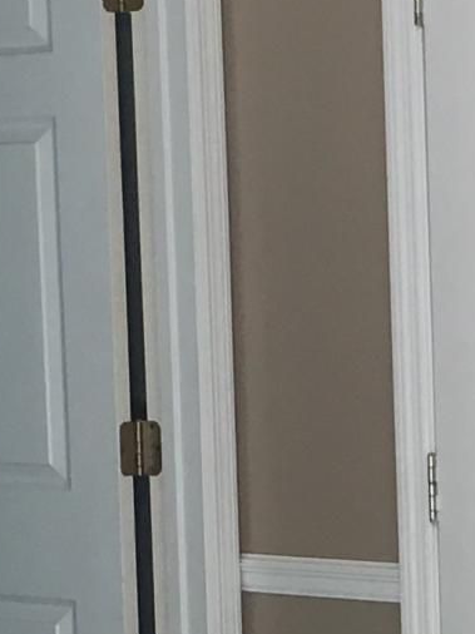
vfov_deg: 11.5
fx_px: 3150
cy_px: 459
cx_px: 337
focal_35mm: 172
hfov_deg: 8.6
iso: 25
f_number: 2.2
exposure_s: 1/40
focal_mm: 4.15
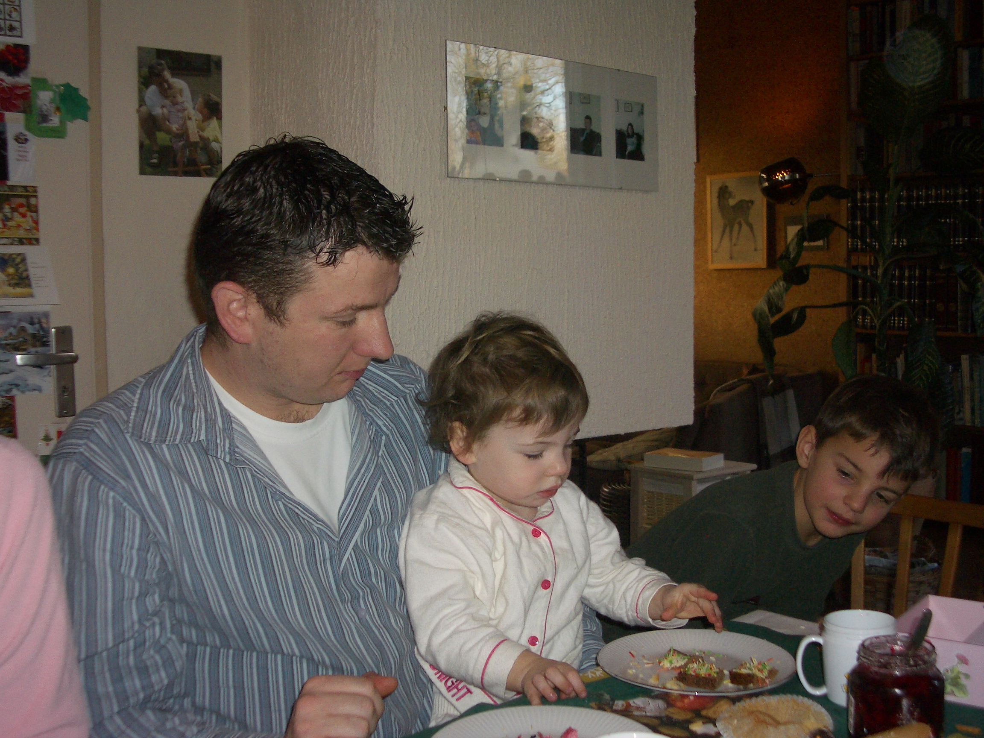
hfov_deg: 45.8
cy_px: 369
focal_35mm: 41
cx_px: 492
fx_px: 1165
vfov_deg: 35.1
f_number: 2.8
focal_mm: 6.8
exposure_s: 1/60
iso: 100
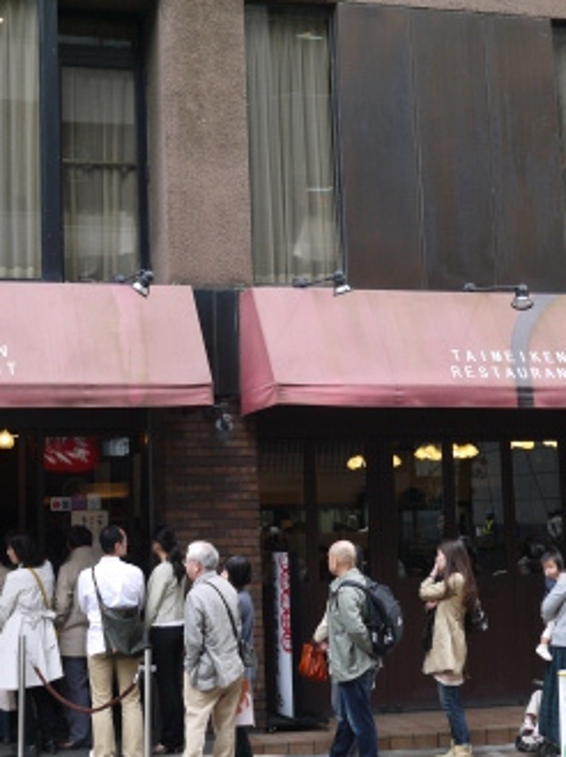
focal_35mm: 60
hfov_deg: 24.2
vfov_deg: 32.2
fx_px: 1311
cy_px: 373
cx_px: 161
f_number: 5
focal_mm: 22
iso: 160
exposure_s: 1/100
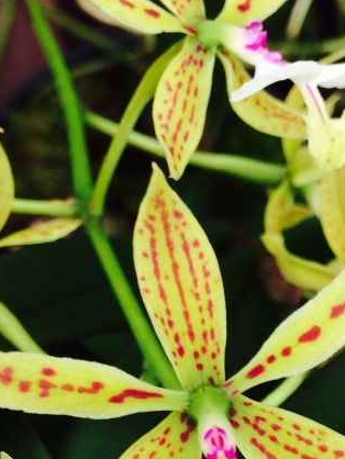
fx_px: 943
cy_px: 398
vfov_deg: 26.6
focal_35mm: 71
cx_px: 260
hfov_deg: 20.6
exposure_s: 1/60
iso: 40
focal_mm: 4.15
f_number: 2.2
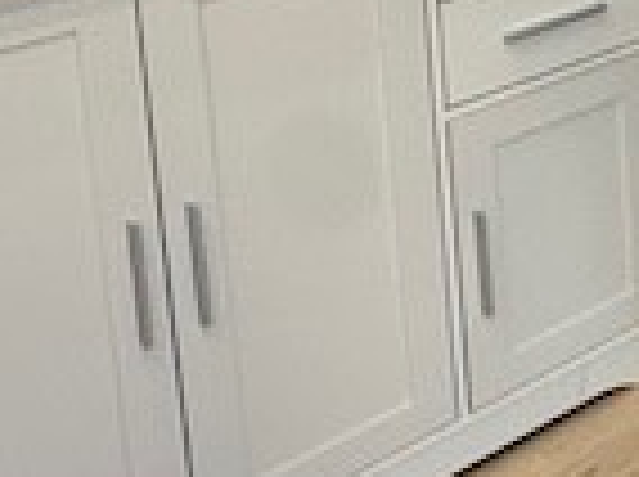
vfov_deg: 16.5
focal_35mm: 79
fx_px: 1456
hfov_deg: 20.1
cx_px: 1044
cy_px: -292
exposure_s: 1/50
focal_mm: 2.22
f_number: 2.2
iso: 200
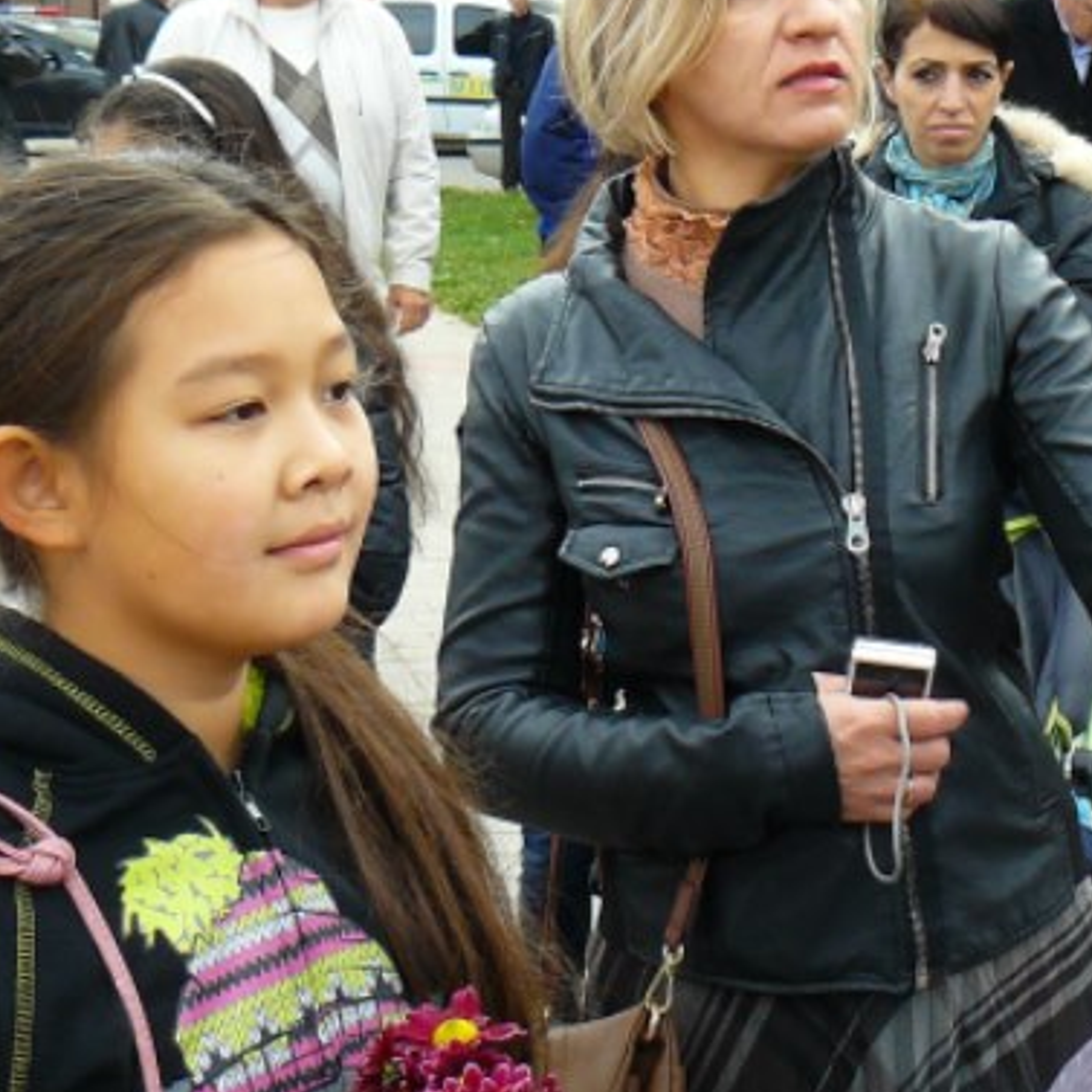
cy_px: 463
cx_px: 411
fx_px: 1927
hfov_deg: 31.5
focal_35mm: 54
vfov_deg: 31.6
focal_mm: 6
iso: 100
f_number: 4
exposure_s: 1/160
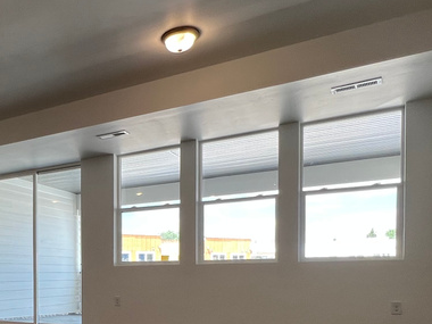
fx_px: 437
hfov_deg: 46.4
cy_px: 289
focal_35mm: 35
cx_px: 27
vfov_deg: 38.1
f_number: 1.8
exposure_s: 1/120
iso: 50
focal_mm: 1.57
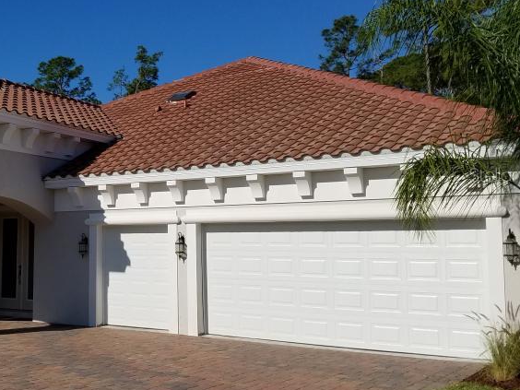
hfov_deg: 37.1
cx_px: 84
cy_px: 174
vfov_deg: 29.7
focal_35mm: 49
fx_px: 736
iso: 50
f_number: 1.7
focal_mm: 4.25
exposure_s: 1/5680
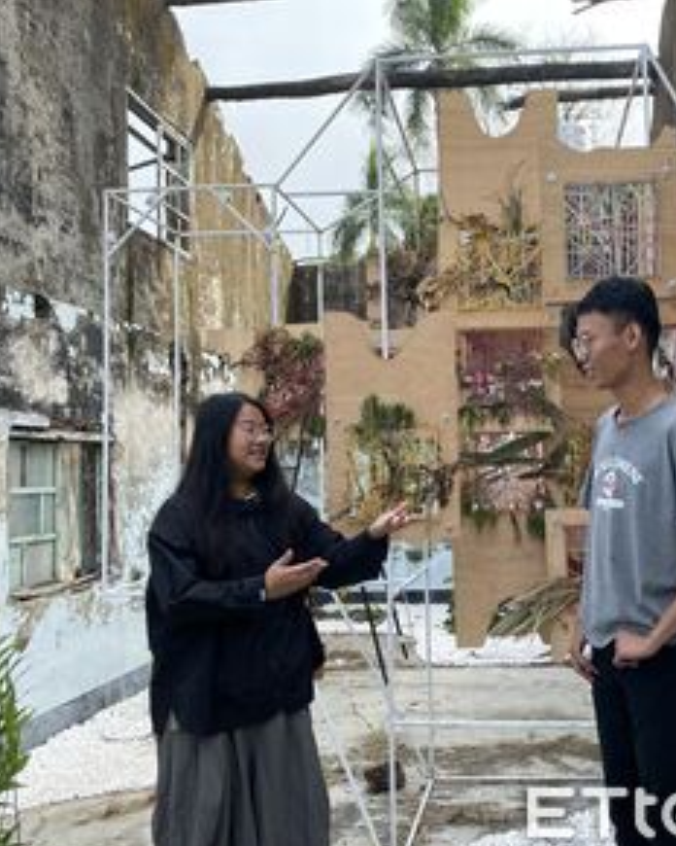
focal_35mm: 35
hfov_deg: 41.4
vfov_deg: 51.5
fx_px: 875
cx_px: 475
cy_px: 435
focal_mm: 4.25
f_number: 1.8
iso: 32
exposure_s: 1/778
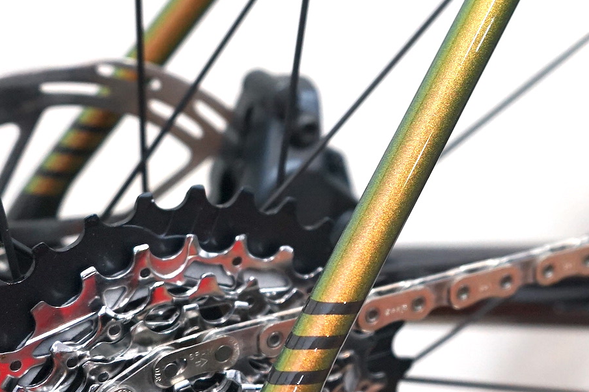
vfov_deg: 14.3
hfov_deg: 21.2
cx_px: 547
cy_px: 13
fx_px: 1537
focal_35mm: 94
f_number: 4
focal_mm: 37
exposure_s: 1/60
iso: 800
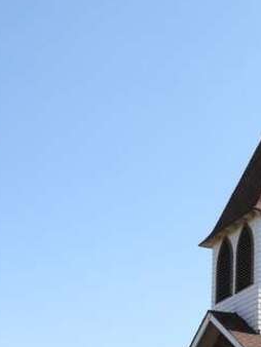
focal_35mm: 104
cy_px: 351
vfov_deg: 18.4
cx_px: 293
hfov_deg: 13.9
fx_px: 1044
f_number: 5.6
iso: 100
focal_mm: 9.3
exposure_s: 1/250
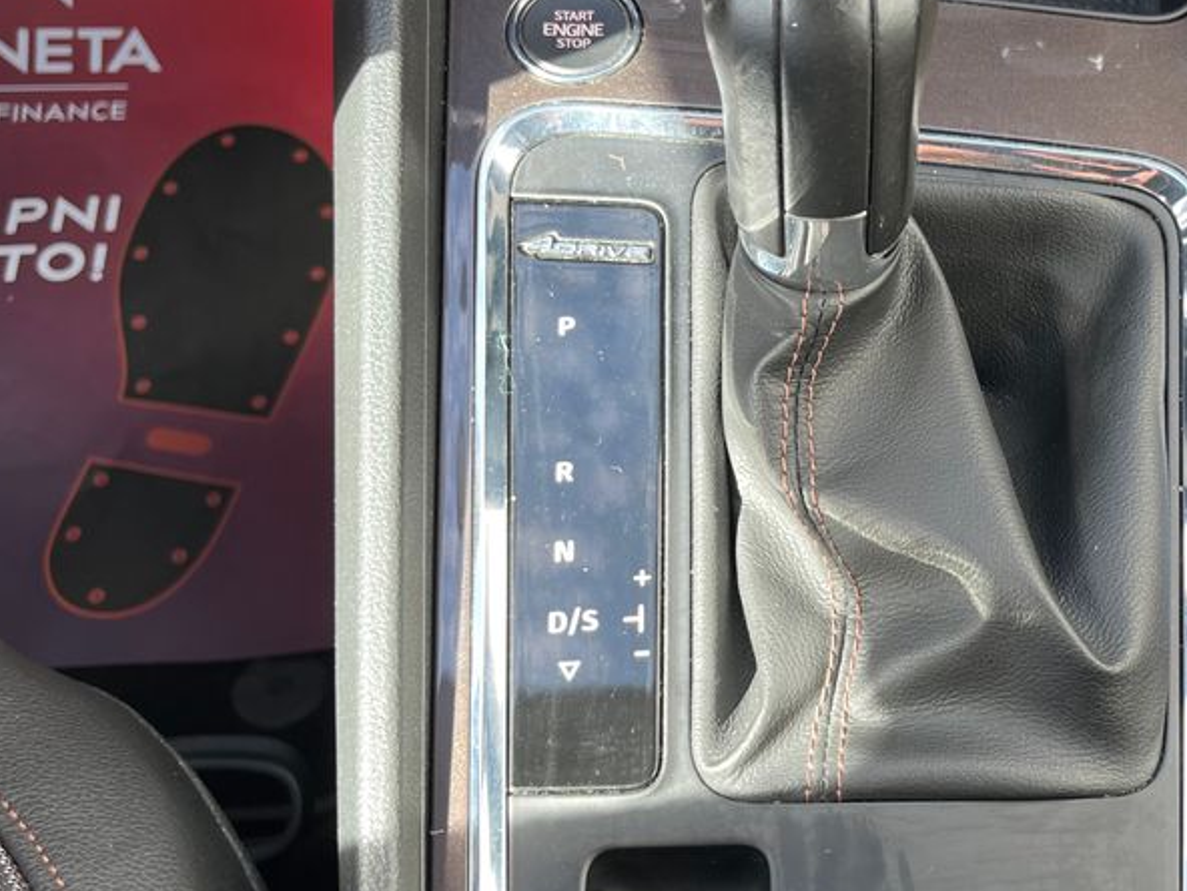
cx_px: 914
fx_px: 1543
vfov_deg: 32.1
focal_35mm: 45
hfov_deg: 40.7
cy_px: 524
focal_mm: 5.1
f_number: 1.6
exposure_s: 1/122
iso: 40
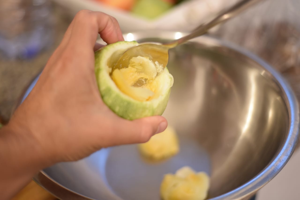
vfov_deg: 27.0
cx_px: 150
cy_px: 100
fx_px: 417
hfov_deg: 39.6
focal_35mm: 50
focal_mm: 50
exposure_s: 1/60
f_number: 1.8
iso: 1000
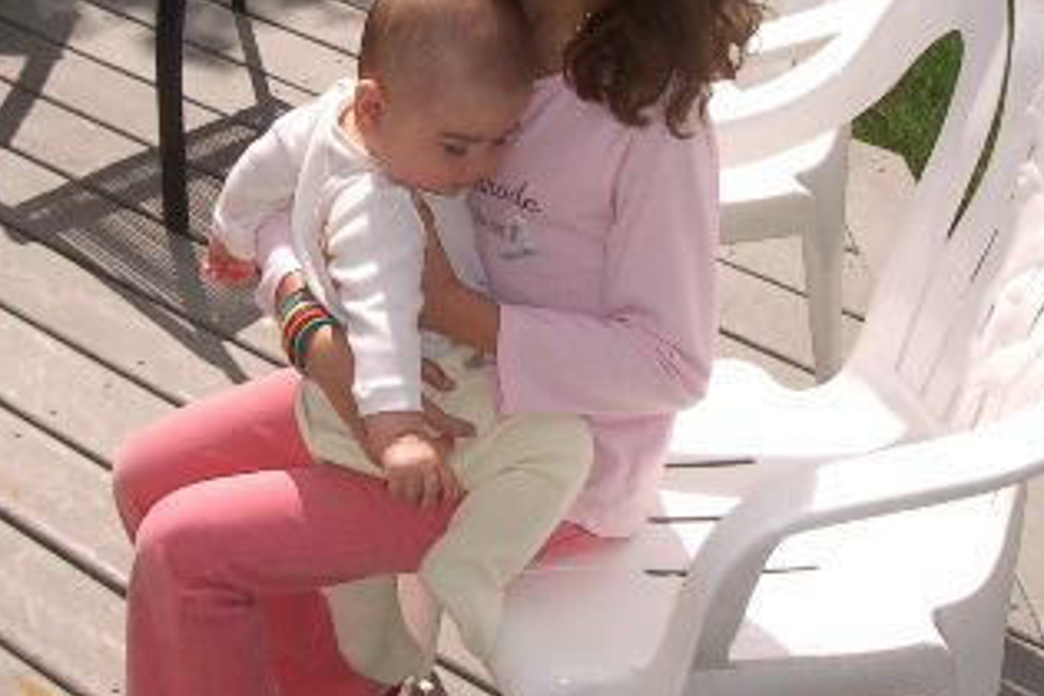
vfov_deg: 18.3
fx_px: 2146
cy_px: 146
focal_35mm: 74
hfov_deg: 27.3
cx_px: 444
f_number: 4.3
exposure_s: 1/2000
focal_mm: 5.8
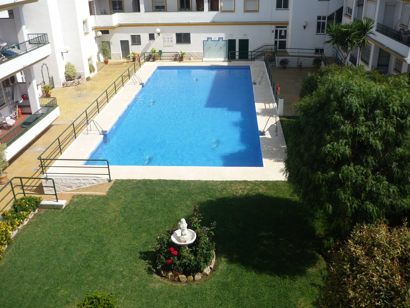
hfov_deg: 55.4
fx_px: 391
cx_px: 205
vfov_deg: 42.9
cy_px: 154
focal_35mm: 33
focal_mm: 5.5
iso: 100
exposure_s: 1/200
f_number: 8
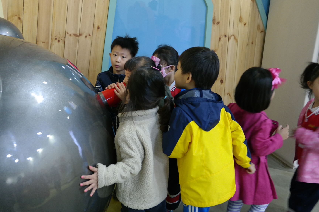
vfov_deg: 40.0
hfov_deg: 57.2
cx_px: 160
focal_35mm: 33
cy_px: 106
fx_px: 292
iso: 1600
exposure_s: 1/40
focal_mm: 22
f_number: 3.5
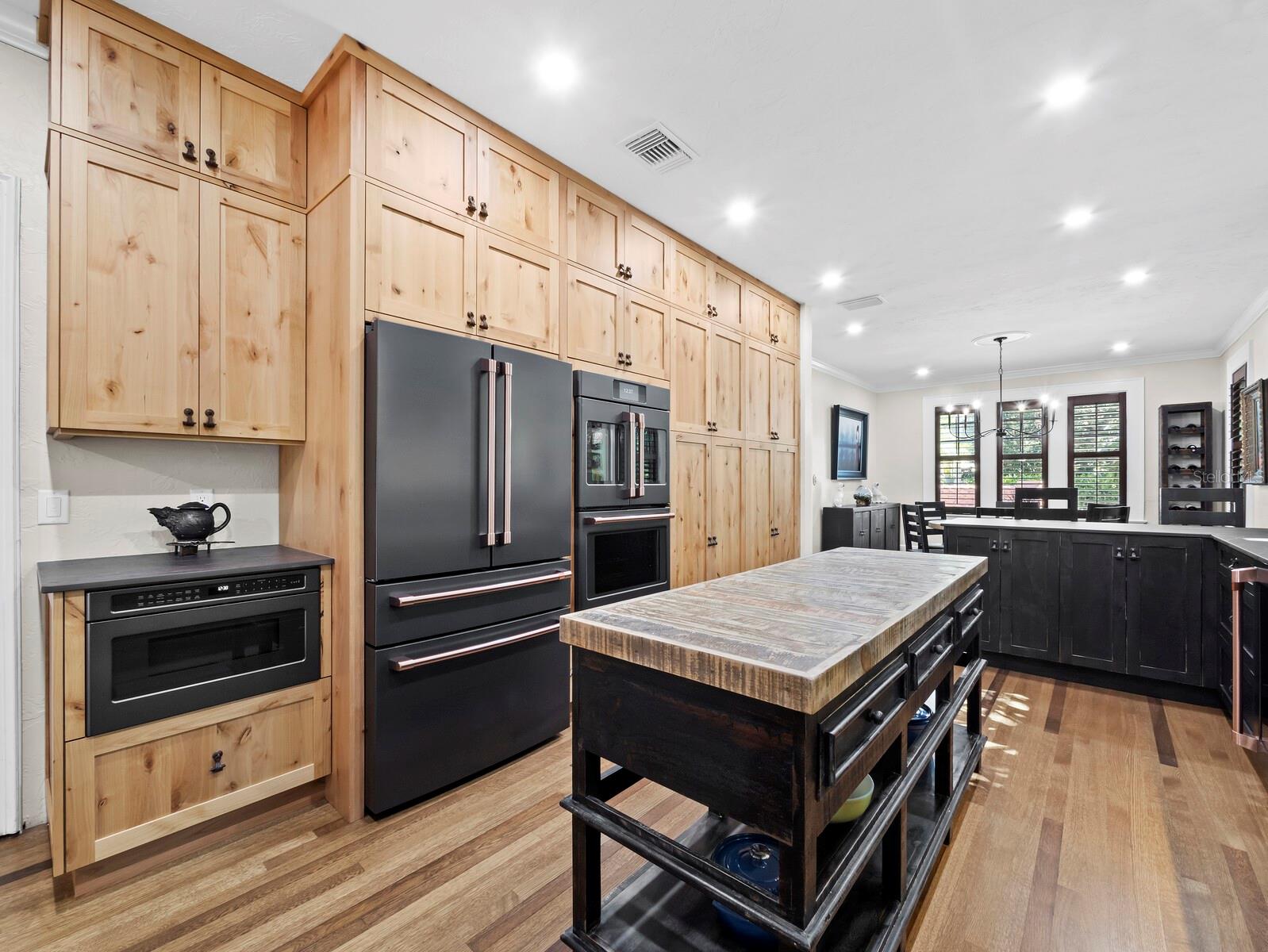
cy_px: 476
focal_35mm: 14
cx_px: 634
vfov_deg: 85.7
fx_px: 513
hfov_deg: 102.0
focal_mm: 7
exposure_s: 1.6
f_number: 11
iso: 320
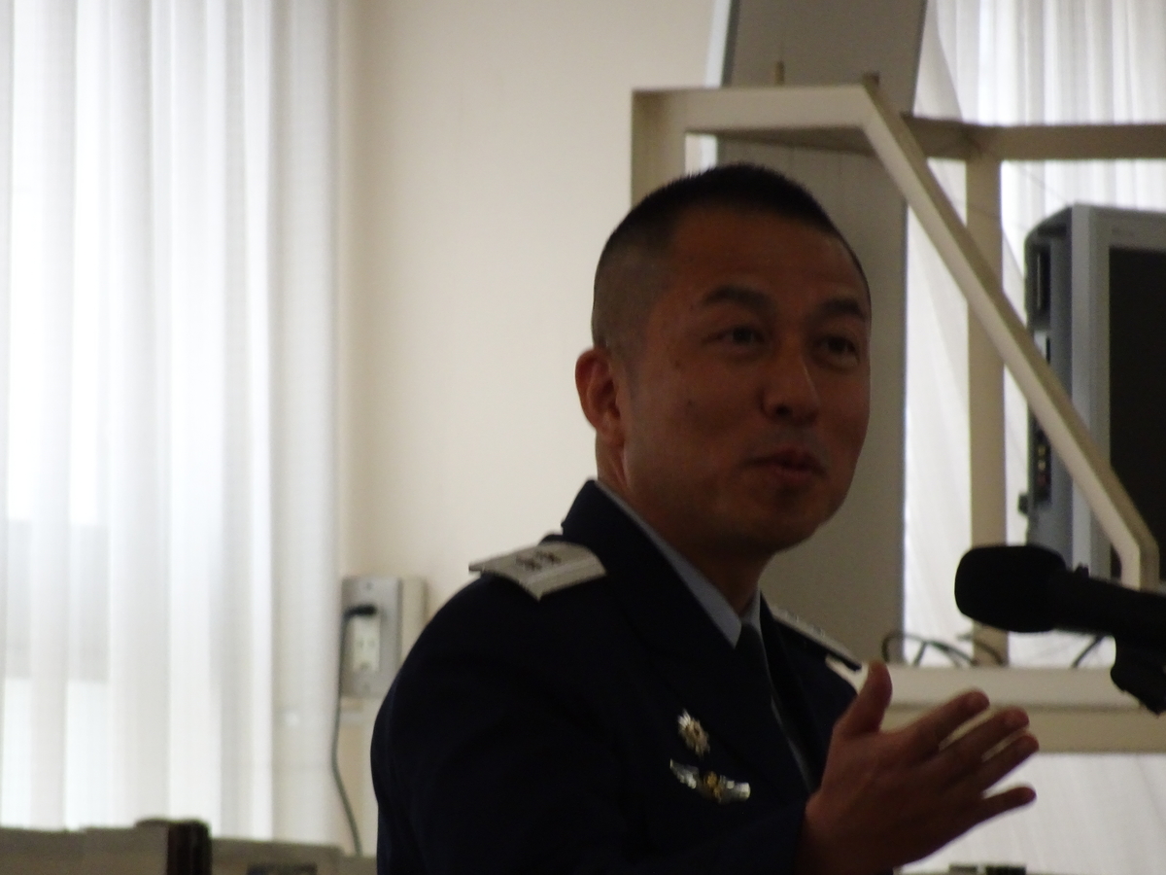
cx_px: 583
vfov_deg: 2.6
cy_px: 438
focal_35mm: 571
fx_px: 19233
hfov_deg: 3.5
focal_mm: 97.48
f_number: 6.3
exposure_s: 1/250
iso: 400
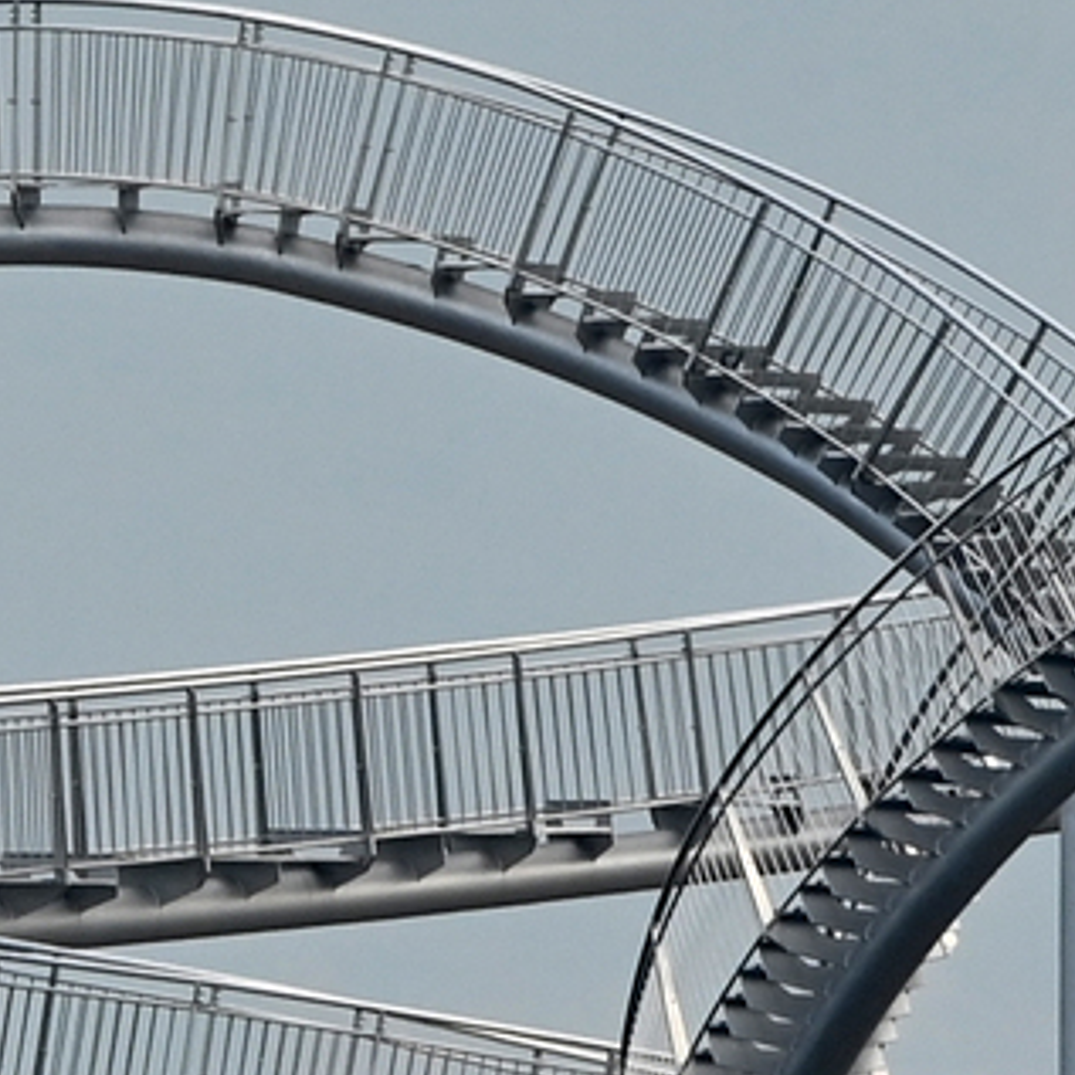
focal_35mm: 2554
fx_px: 89734
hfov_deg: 0.7
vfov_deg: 0.7
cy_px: 534
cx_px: 1255
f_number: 14
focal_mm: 680
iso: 640
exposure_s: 1/500
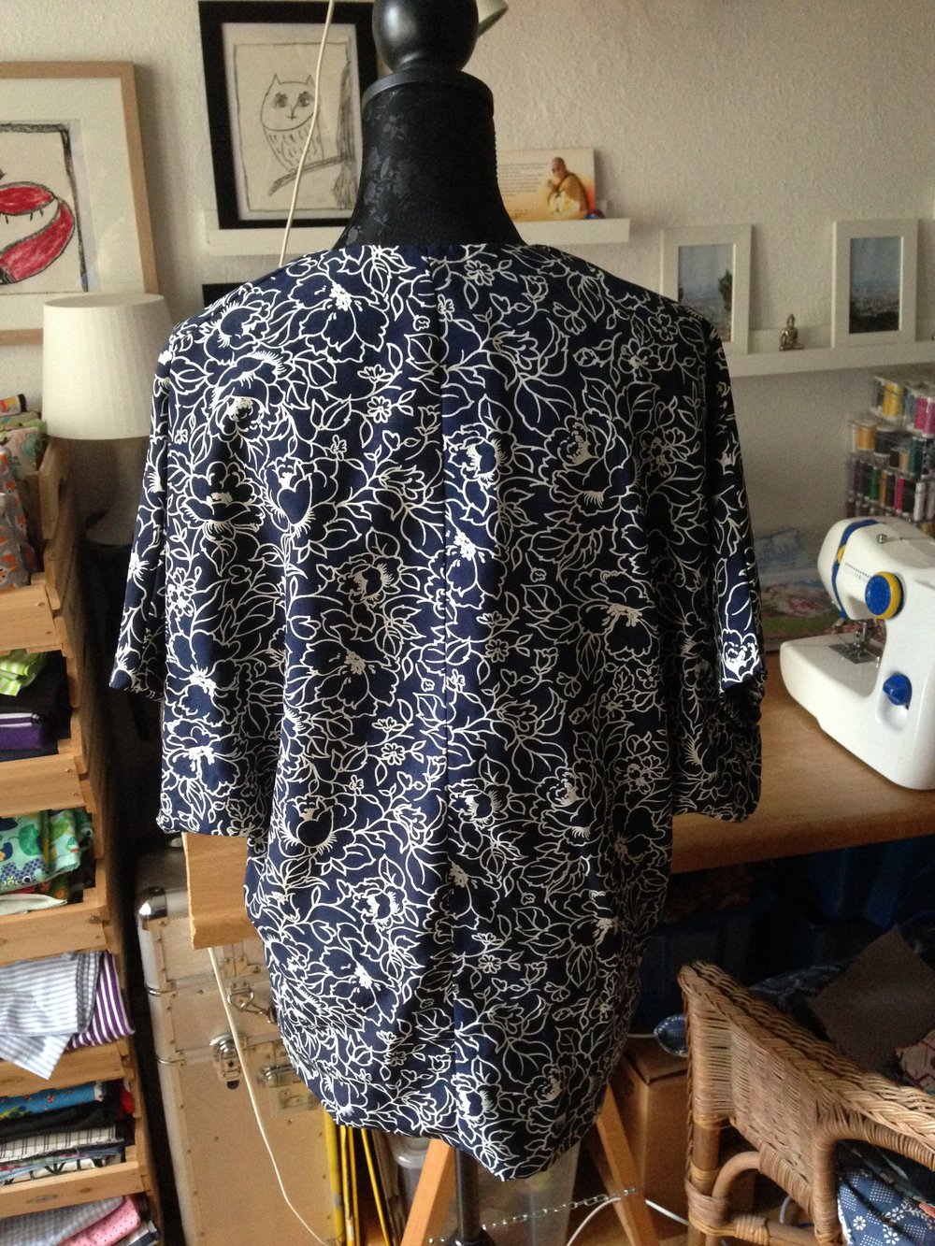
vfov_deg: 55.3
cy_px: 623
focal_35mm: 33
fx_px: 1188
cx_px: 468
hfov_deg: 43.0
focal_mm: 4.12
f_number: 2.4
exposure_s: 1/20
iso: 400
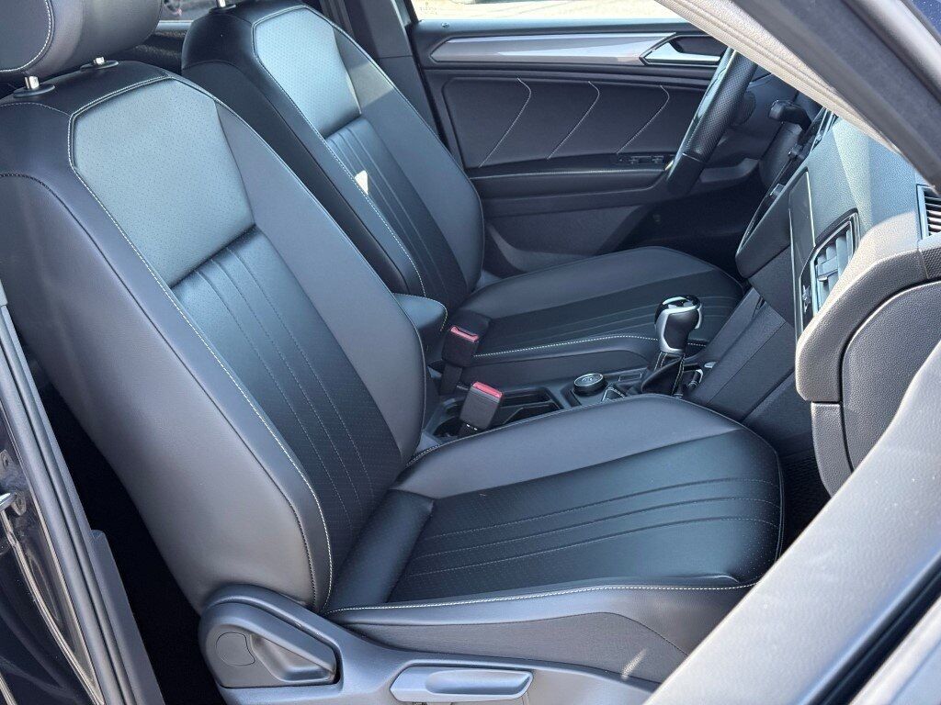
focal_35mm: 48
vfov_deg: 30.3
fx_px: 1305
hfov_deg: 39.7
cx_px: 470
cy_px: 352
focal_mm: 6.76
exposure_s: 1/242
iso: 160
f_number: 1.78
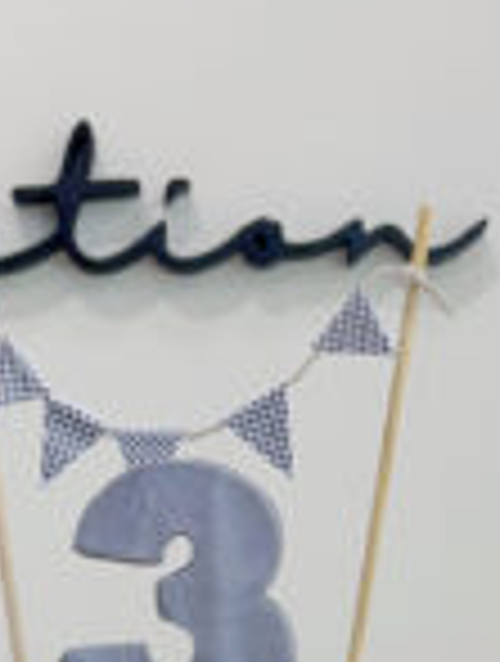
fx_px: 1803
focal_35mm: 94
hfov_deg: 15.8
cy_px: 952
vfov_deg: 18.7
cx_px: 194
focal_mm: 5.1
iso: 64
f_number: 1.6
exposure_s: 1/100
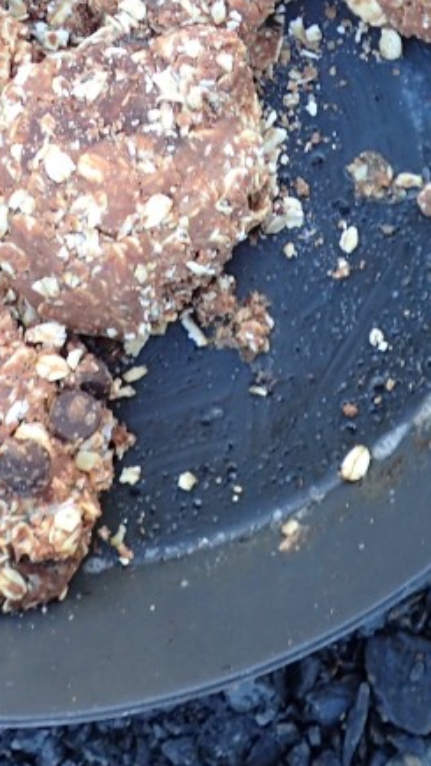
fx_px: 1830
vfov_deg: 22.7
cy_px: -7
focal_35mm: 90
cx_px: 245
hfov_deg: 13.4
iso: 100
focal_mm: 5.5
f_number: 2.3
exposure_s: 1/60
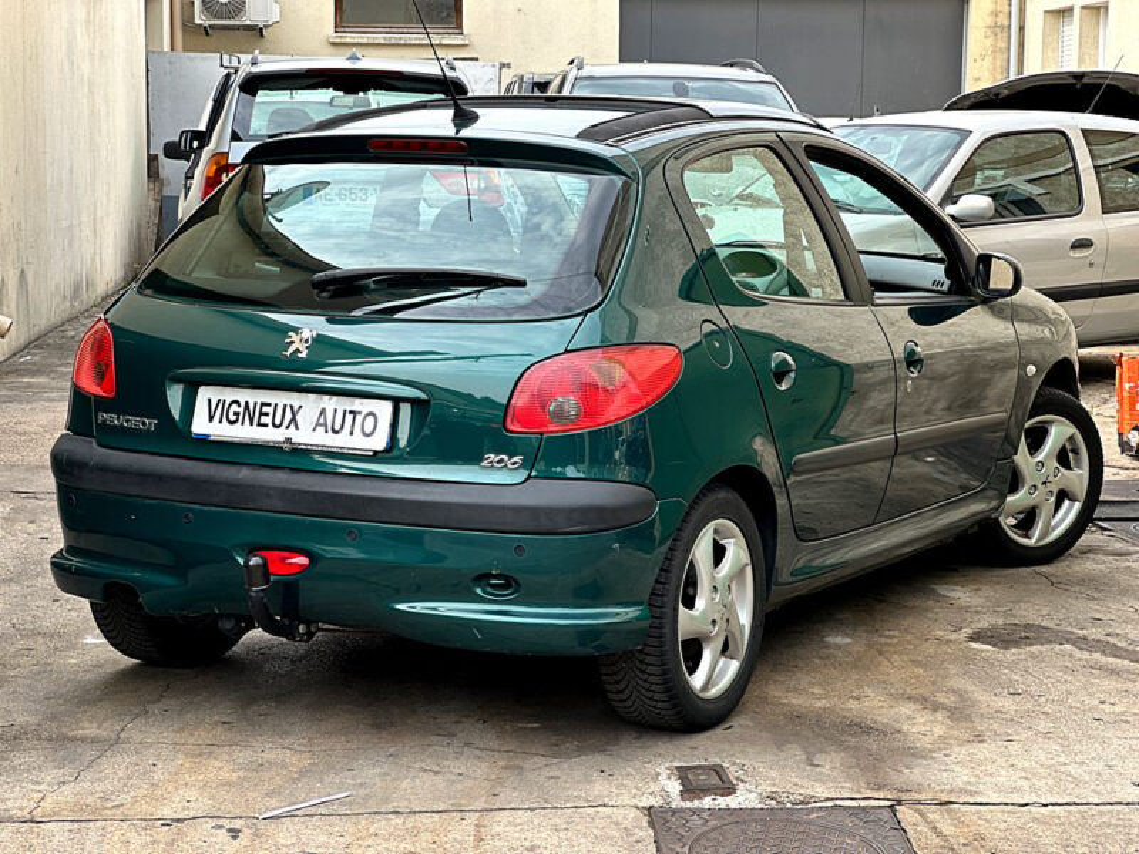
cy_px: 427
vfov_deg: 19.1
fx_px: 2534
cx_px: 570
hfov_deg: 25.3
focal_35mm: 77
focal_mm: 9
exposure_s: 1/121
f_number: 2.8
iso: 20
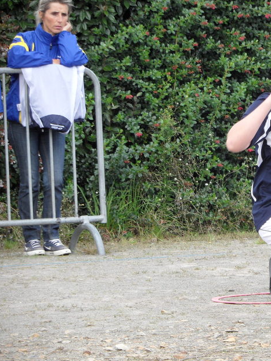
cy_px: 179
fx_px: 3028
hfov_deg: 5.1
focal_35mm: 290
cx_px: 244
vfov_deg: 6.8
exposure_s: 1/125
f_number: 4.6
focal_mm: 34.8
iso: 100
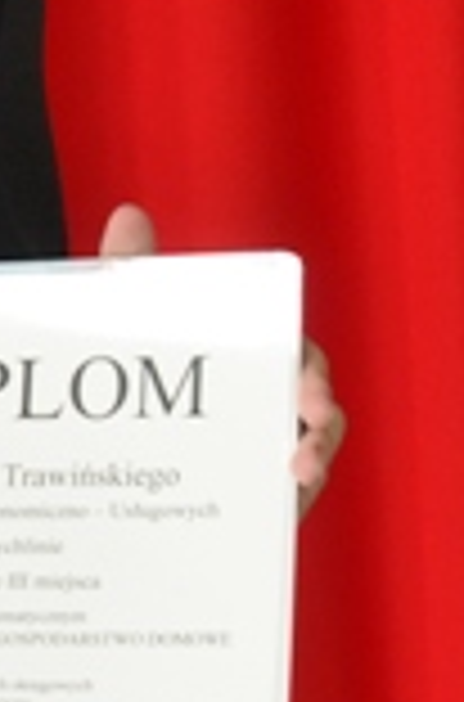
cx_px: -369
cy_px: 76
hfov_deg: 2.6
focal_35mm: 523
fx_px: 10180
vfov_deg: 4.0
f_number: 8
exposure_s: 1/40
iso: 800
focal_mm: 85
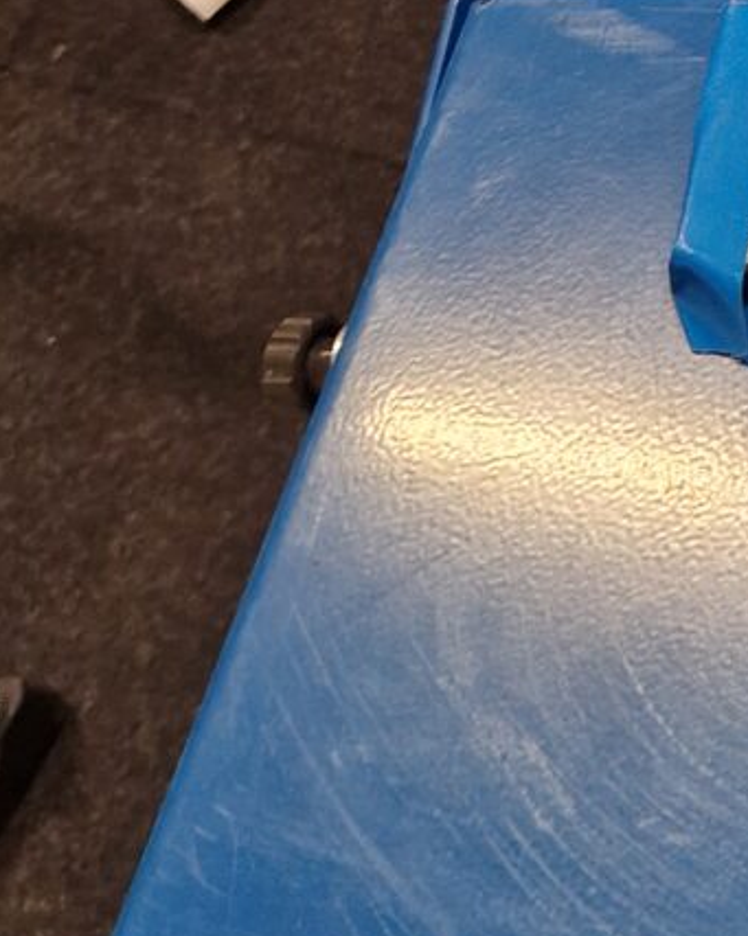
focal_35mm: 101
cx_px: 1571
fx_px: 2798
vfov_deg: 17.7
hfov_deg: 12.9
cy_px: -296
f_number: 1.8
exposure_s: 1/100
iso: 250
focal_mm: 5.4
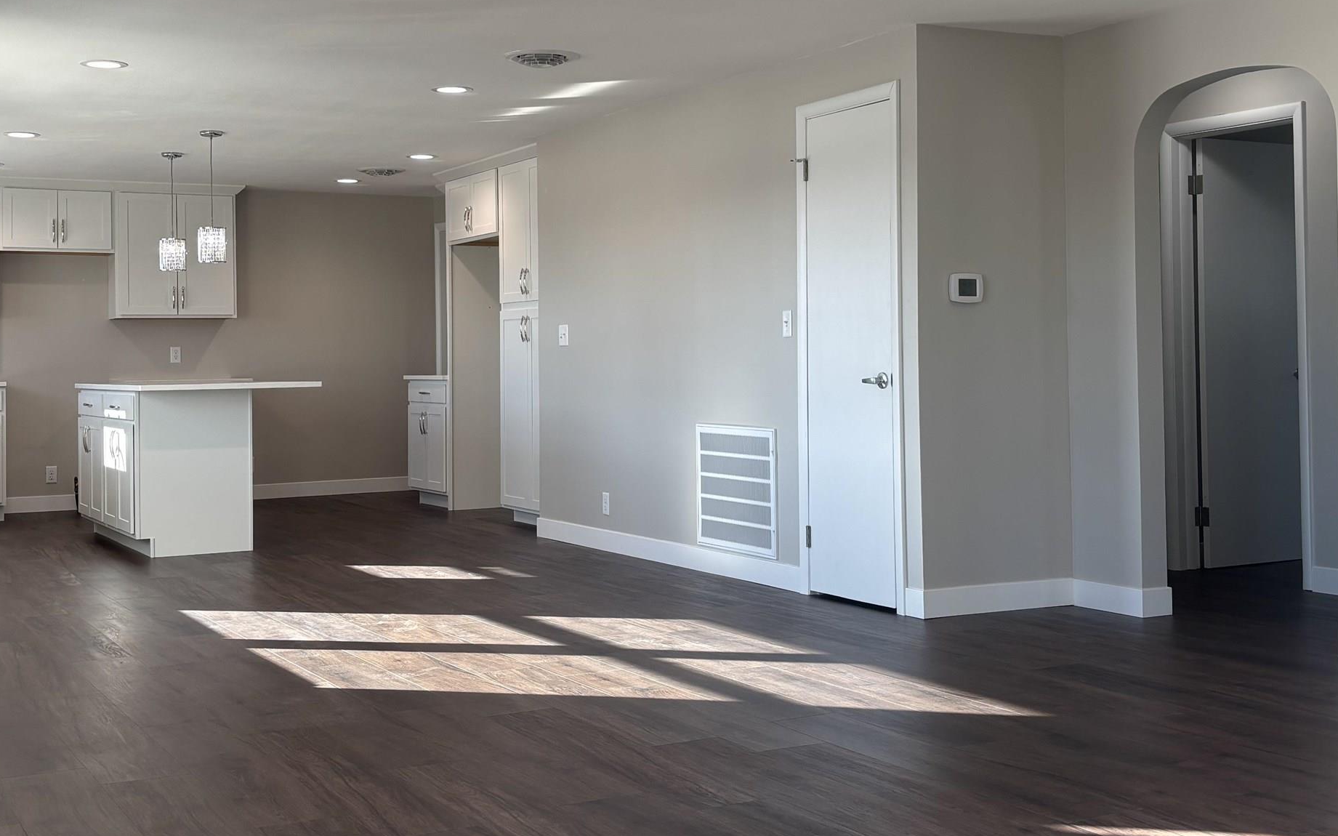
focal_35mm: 46
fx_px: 1677
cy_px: 339
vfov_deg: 27.9
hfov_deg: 43.5
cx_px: 690
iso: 40
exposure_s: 1/120
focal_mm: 5.96
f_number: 1.6
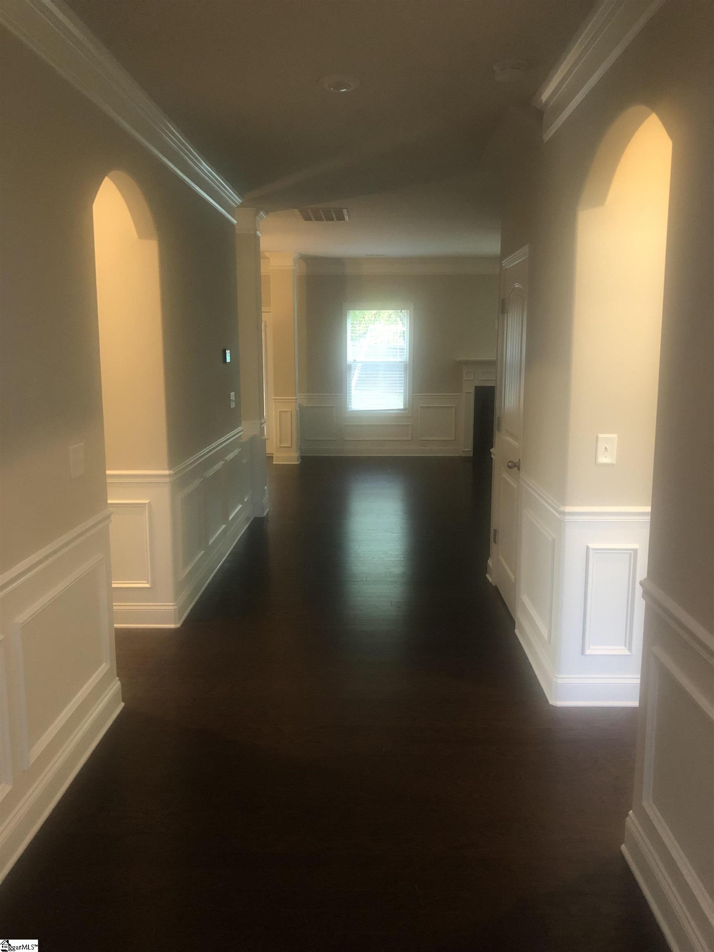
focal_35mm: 28
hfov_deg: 49.7
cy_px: 476
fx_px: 770
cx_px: 357
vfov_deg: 63.4
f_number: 1.8
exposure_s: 1/15
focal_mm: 4
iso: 100
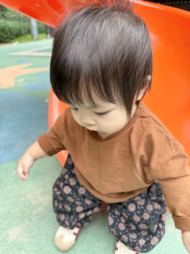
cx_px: 95
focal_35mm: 24
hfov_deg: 56.8
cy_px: 127
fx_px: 176
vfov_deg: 71.6
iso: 64
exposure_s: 1/177
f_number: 1.78
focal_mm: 6.76
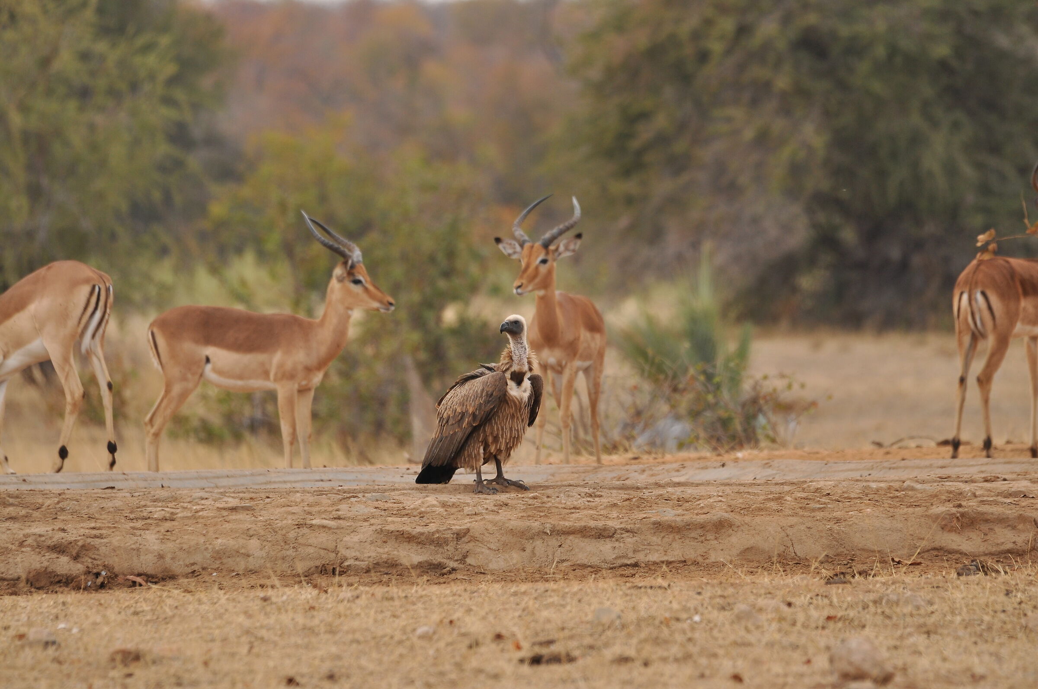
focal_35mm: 600
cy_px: 344
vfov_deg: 2.3
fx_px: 17279
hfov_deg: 3.4
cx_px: 519
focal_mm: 400
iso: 200
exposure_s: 1/250
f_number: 8
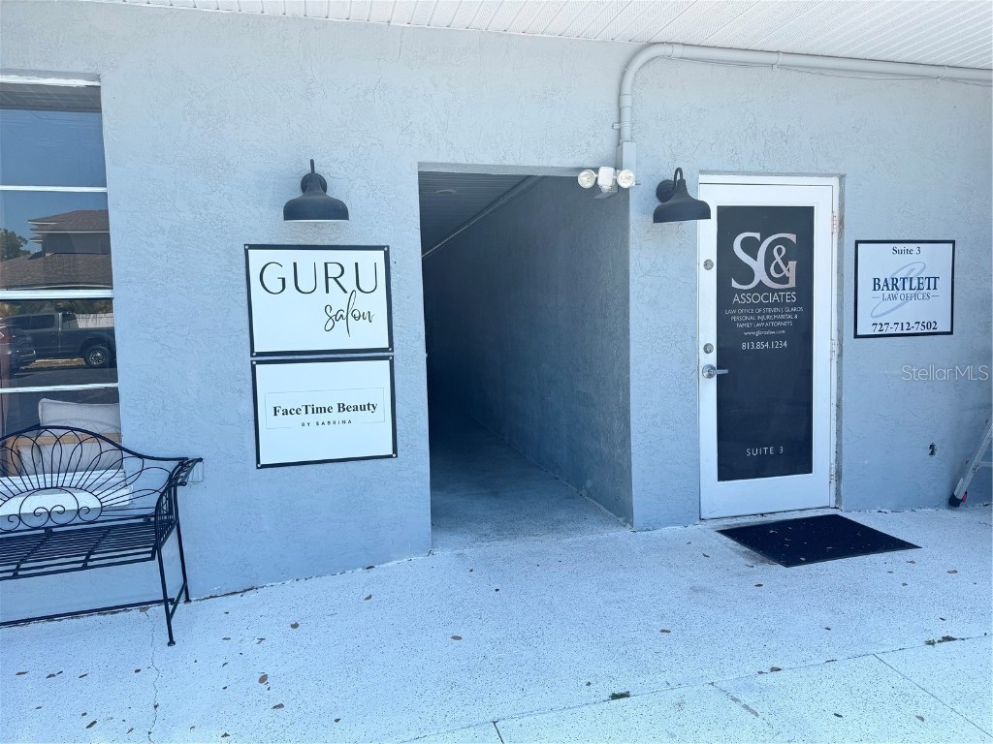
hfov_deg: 71.6
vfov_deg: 56.8
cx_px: 496
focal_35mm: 24
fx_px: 688
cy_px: 372
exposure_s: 1/772
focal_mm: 6.76
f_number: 1.78
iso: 80
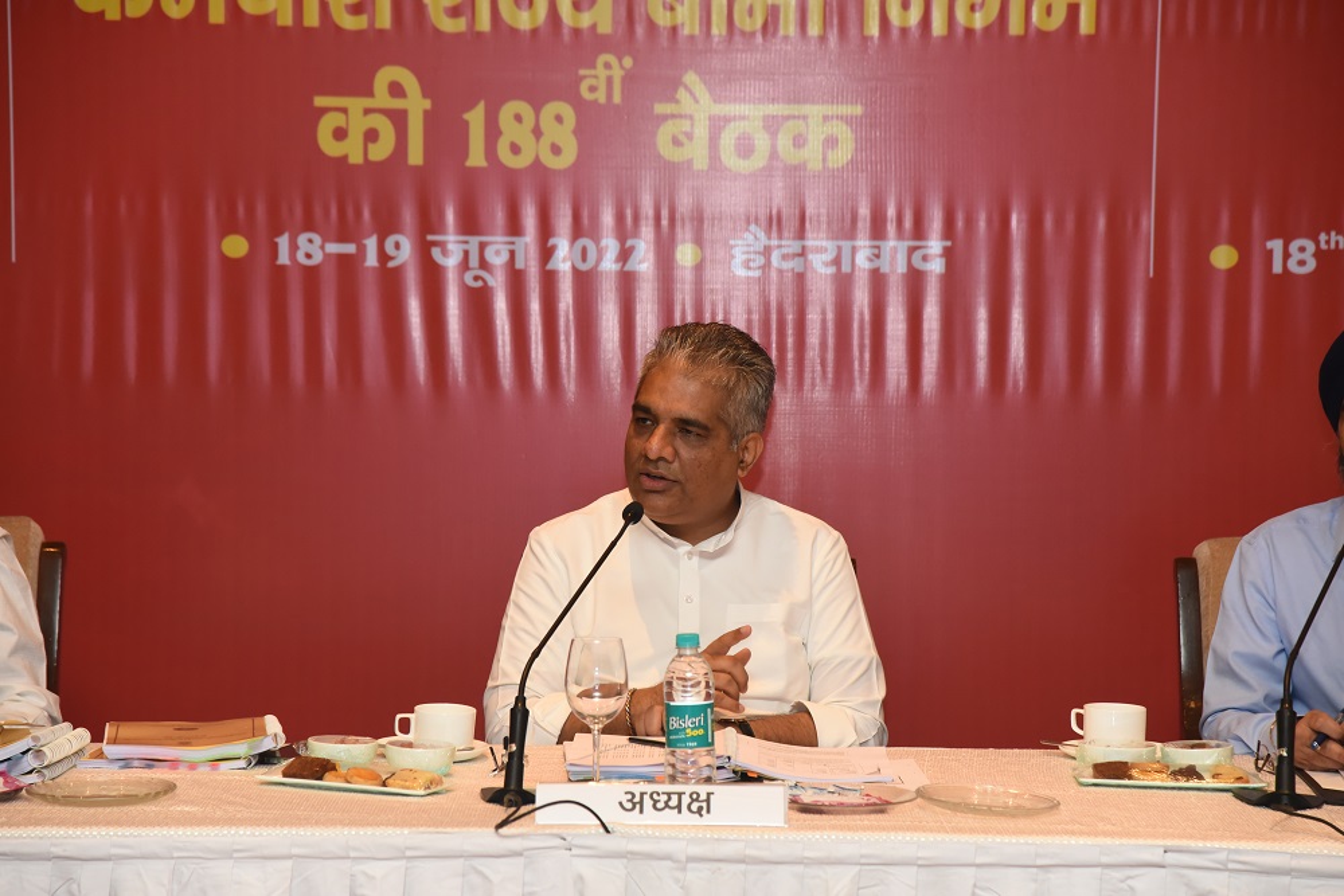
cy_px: 448
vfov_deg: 11.4
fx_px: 4480
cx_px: 672
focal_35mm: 120
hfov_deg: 17.1
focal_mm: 120
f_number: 5.6
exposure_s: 1/200
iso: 3200
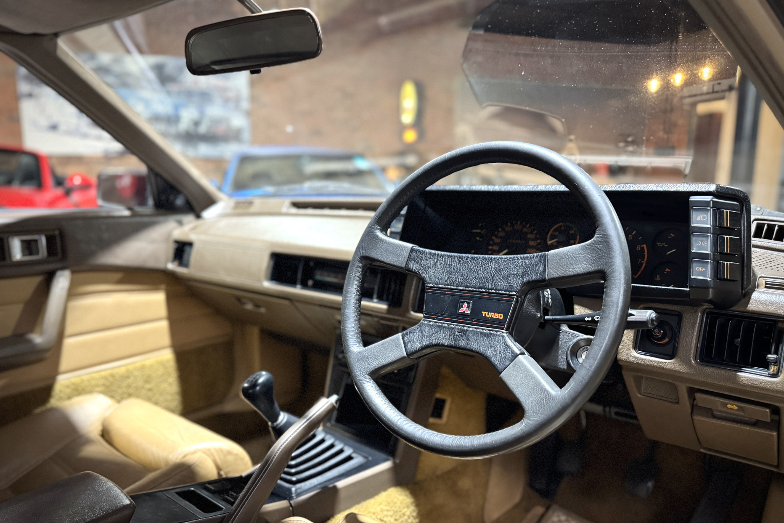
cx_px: 392
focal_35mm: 25
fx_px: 544
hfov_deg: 71.5
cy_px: 289
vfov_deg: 51.2
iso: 800
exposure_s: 1/50
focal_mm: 6.76
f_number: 1.78
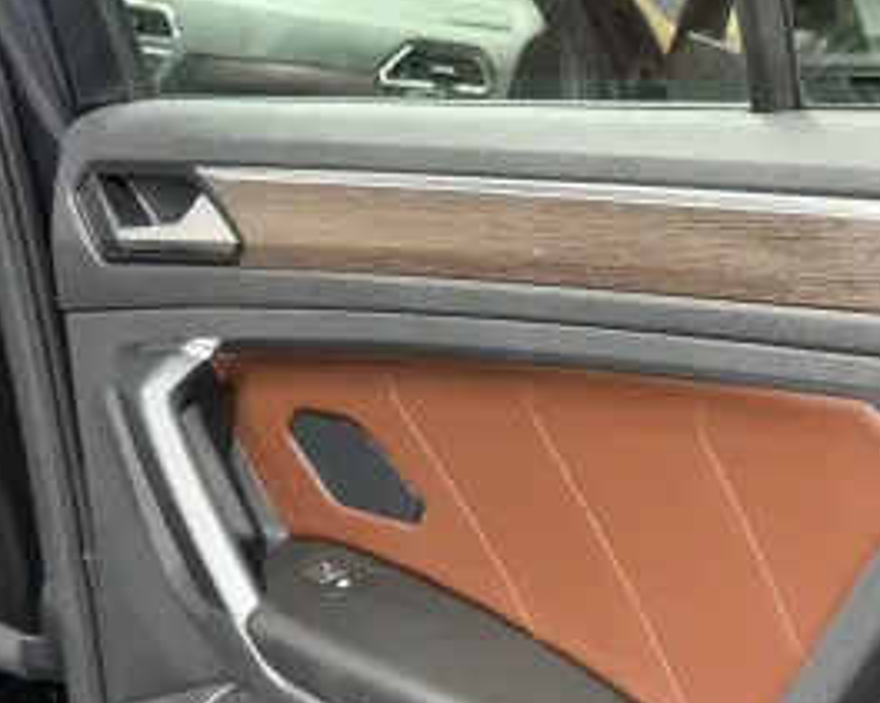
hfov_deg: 29.5
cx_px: 547
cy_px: 396
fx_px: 1666
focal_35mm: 64
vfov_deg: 23.8
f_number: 1.78
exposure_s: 1/33
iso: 500
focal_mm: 6.76
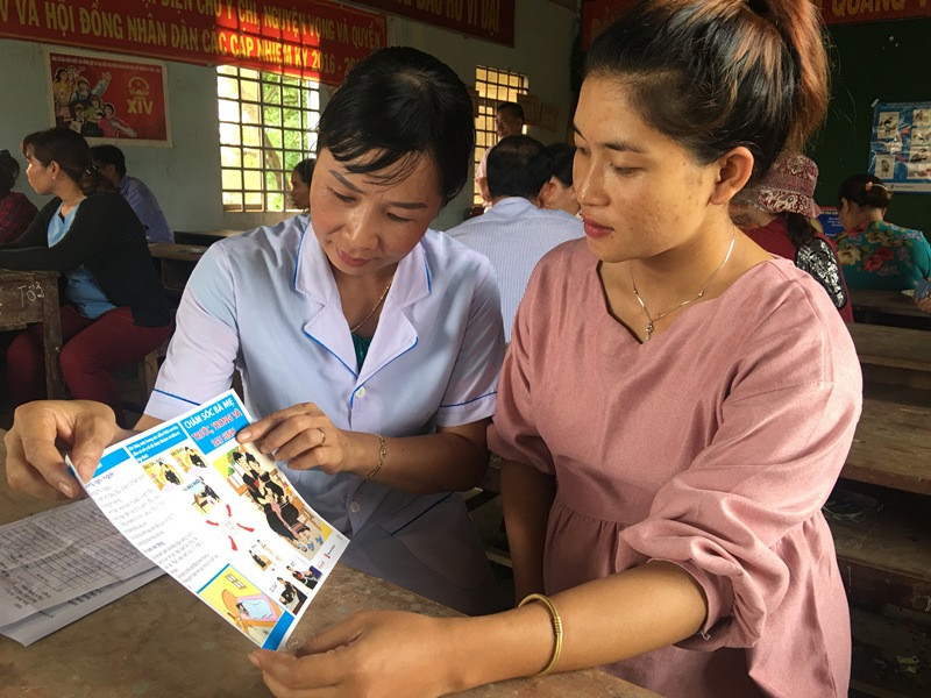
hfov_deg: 61.7
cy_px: 349
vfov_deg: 48.2
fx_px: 780
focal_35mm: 29
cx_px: 466
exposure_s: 1/33
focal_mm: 4.15
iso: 40
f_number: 2.2
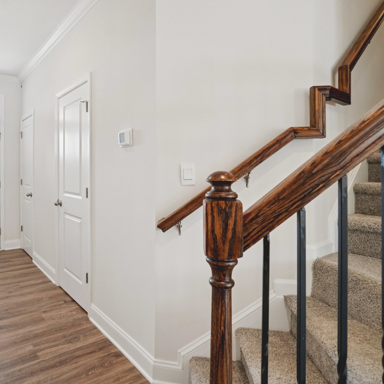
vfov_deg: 72.0
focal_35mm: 21
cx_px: 114
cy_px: 178
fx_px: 264
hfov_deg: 69.1
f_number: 8
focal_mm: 10
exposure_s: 1/30
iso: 400
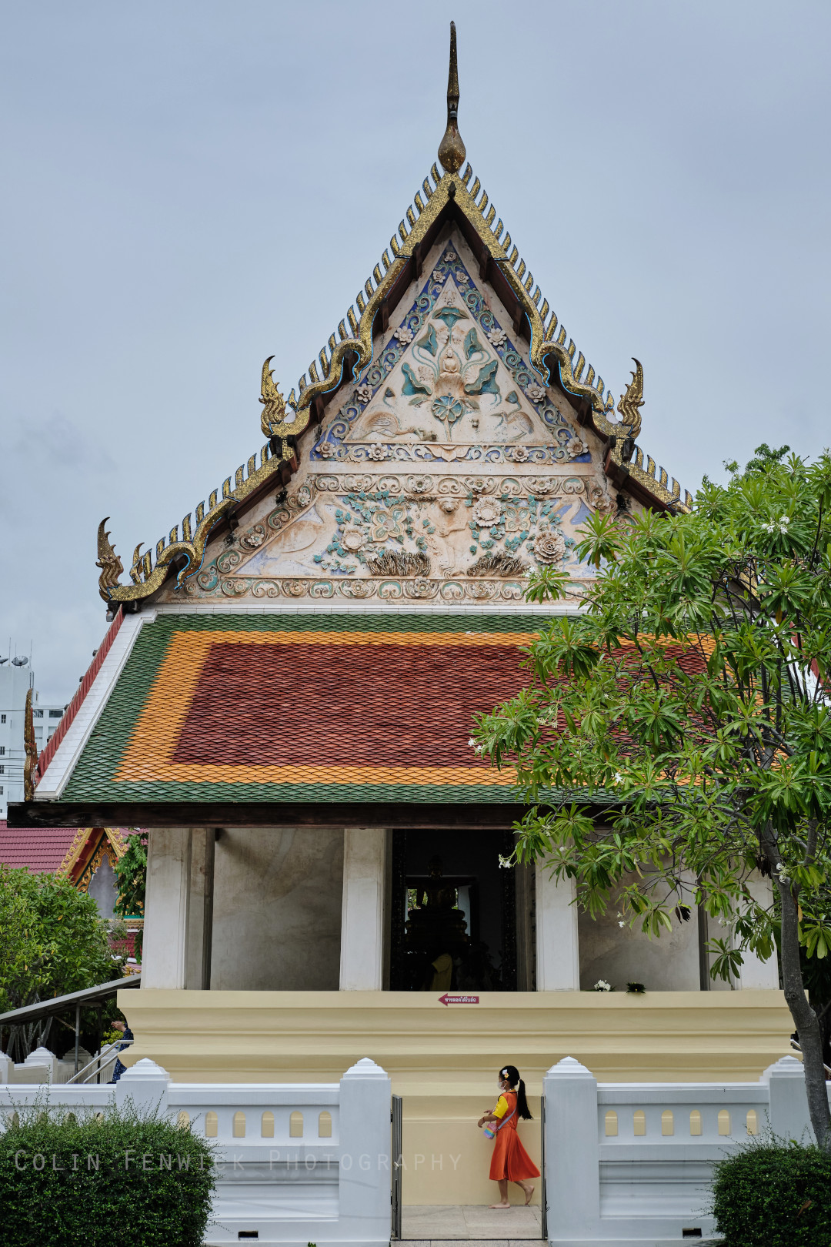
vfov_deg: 37.5
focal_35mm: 53
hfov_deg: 25.5
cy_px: 624
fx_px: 1835
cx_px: 416
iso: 400
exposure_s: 1/2400
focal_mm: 35
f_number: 5.6
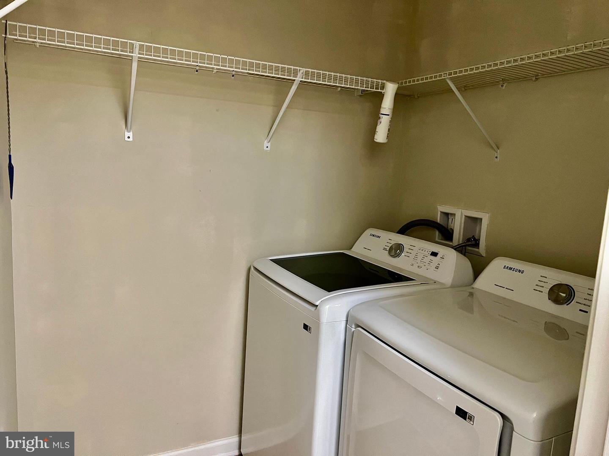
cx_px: 304
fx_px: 457
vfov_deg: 53.1
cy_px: 228
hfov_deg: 67.3
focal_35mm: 26
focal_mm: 5.7
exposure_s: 1/42
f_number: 1.5
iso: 500
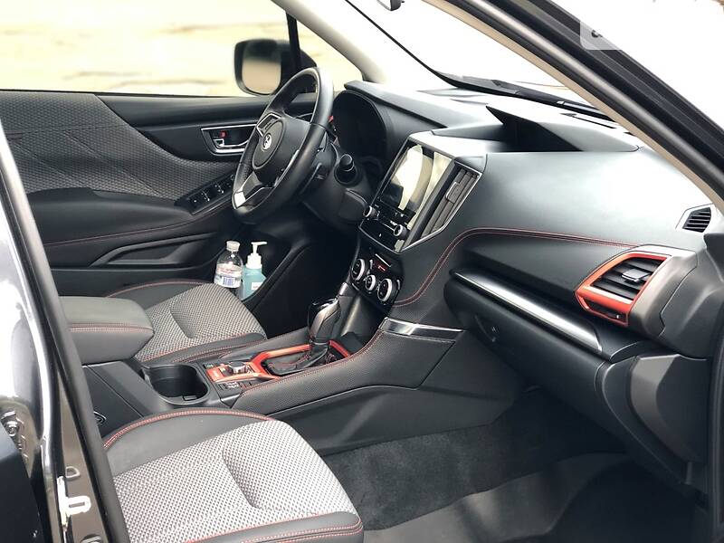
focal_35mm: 57
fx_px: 1192
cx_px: 362
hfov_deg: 33.8
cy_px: 272
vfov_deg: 25.7
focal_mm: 6.6
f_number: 2.8
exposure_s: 1/30
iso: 200
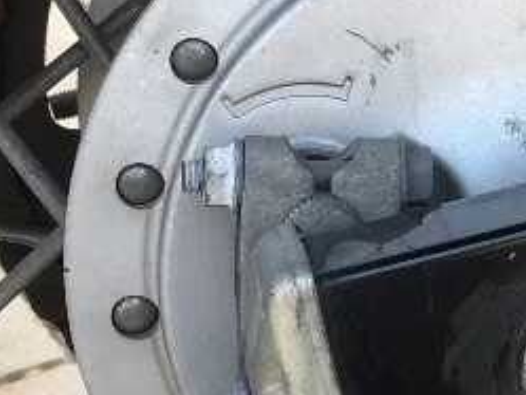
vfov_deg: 9.9
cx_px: 904
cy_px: 93
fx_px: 2265
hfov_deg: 12.3
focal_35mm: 149
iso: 25
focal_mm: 4.15
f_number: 2.2
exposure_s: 1/100
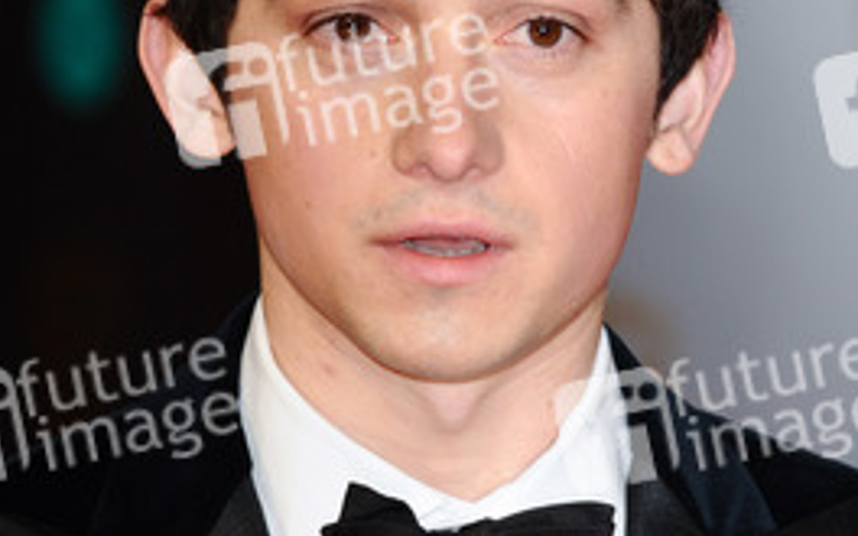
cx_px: 427
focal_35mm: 359
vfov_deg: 3.7
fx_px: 8389
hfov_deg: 5.9
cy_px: 253
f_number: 4.5
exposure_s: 1/250
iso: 320
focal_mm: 155
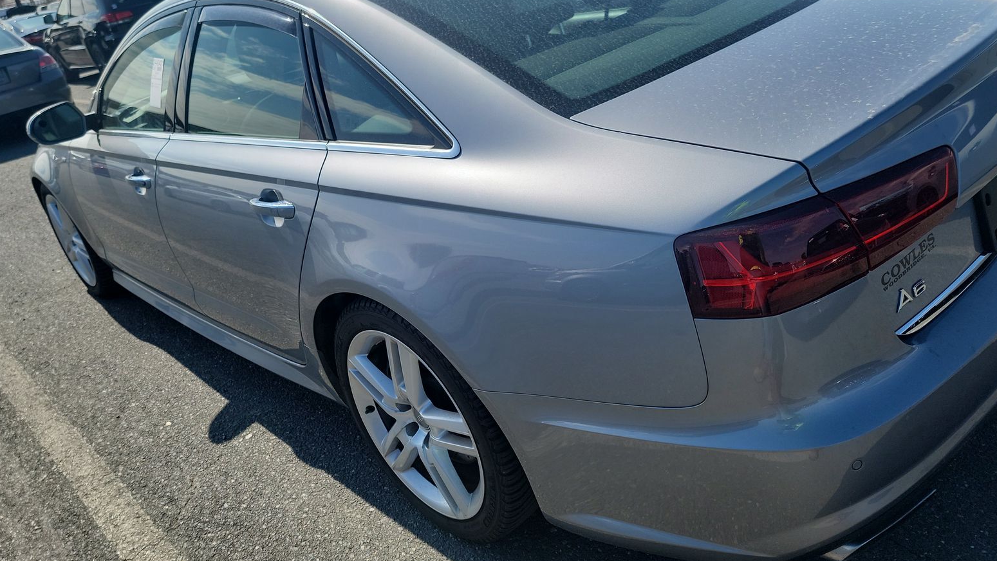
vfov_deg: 42.7
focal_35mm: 27
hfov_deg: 69.8
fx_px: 714
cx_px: 490
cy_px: 225
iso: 50
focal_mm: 6.7
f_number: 1.8
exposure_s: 1/1248
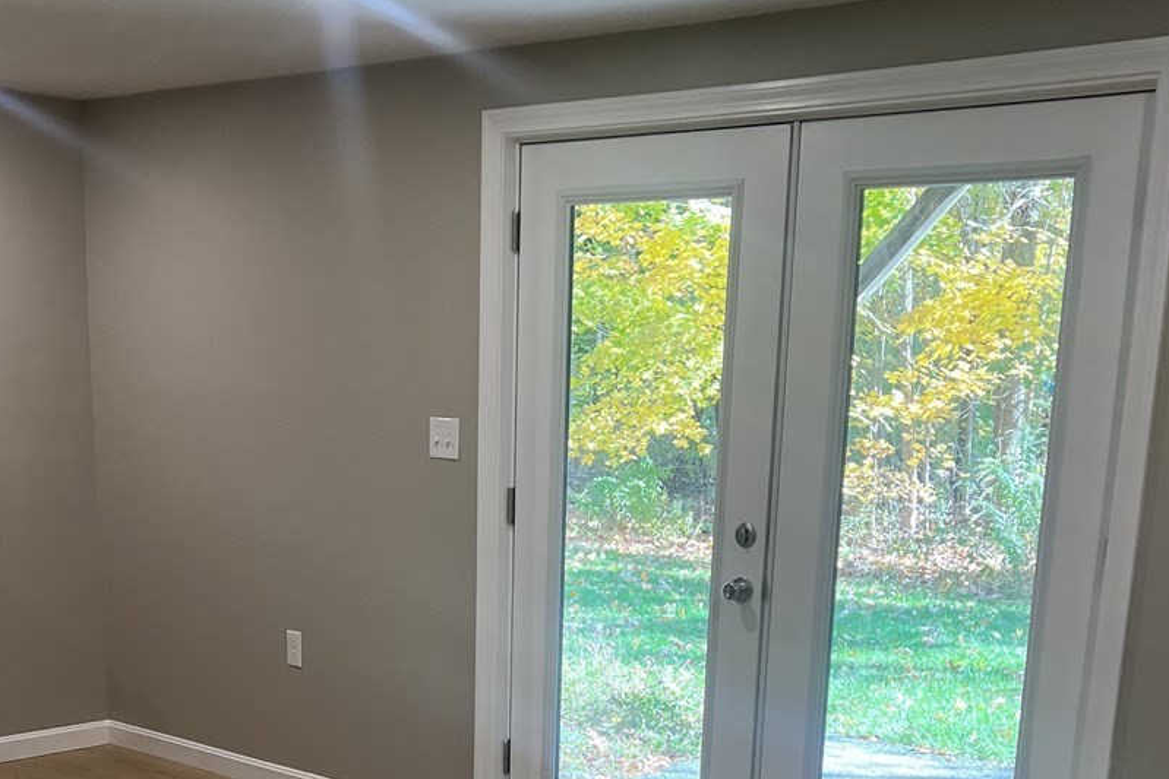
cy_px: 792
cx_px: 535
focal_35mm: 52
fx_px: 1689
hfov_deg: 38.2
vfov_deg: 24.7
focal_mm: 5.7
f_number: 1.5
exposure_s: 1/120
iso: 125
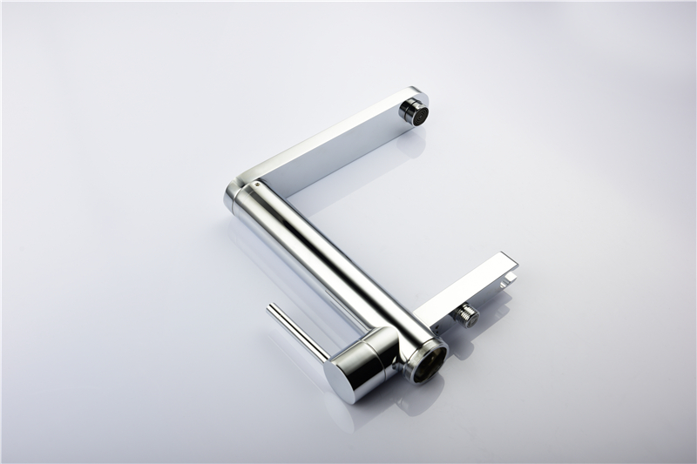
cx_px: 348
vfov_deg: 28.1
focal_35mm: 48
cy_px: 232
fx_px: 929
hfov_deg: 41.1
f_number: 10
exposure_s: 1/200
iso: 64
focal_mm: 48
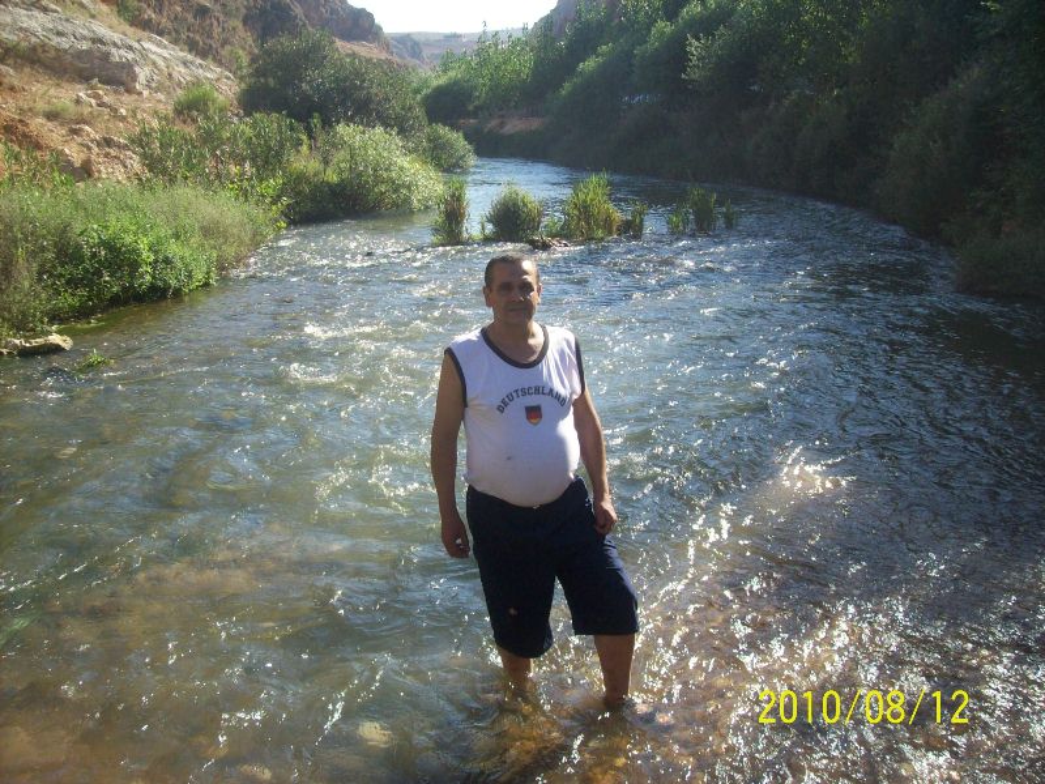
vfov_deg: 39.7
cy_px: 392
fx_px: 1087
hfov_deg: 51.4
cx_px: 522
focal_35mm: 36
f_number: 2.7
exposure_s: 1/635
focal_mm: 6
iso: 80
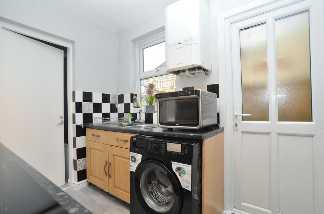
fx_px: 148
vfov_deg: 71.8
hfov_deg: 95.1
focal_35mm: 16
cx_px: 162
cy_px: 107
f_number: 4.5
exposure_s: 1/60
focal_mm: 11
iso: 800
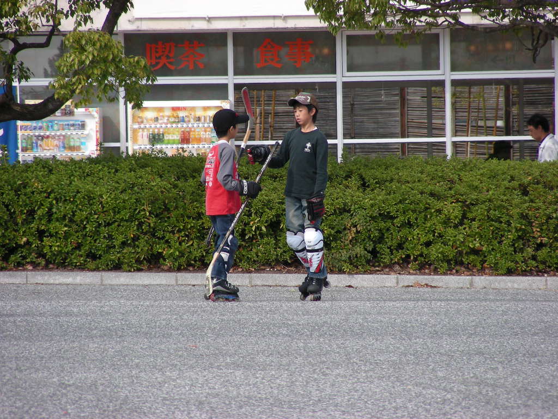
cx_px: 279
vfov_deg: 3.9
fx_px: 6125
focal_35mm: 380
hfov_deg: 5.2
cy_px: 210
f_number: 4
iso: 50
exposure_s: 1/242
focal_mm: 63.3
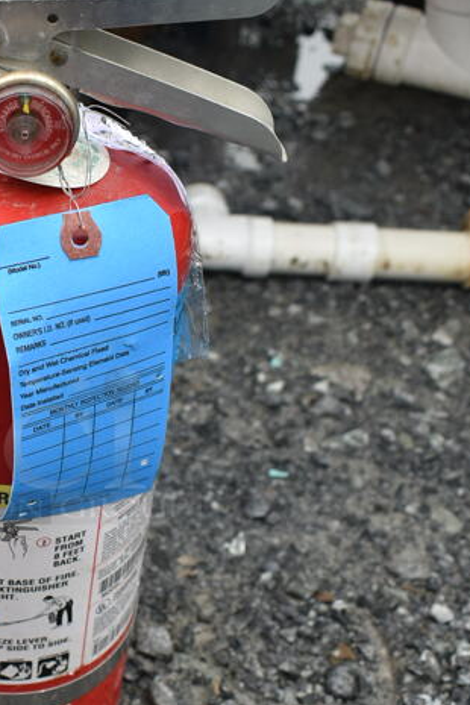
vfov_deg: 37.3
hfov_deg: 24.7
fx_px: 1038
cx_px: 33
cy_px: 445
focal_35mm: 53
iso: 100
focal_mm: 18
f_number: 5
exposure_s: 1/100
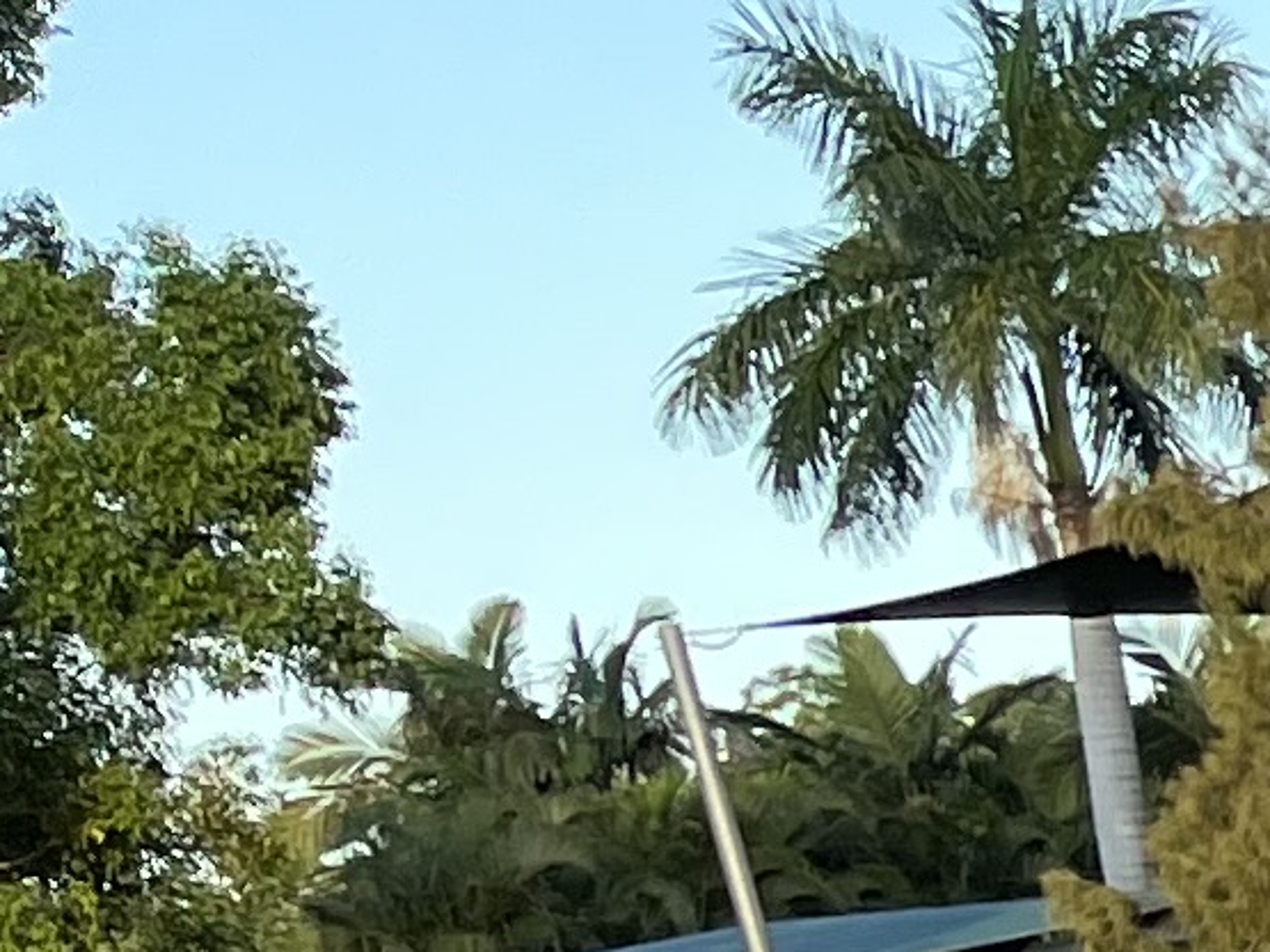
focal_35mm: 189
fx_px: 6933
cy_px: 2526
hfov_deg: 7.9
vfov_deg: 7.2
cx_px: 4602
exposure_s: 1/657
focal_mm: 5.1
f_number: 1.6
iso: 50
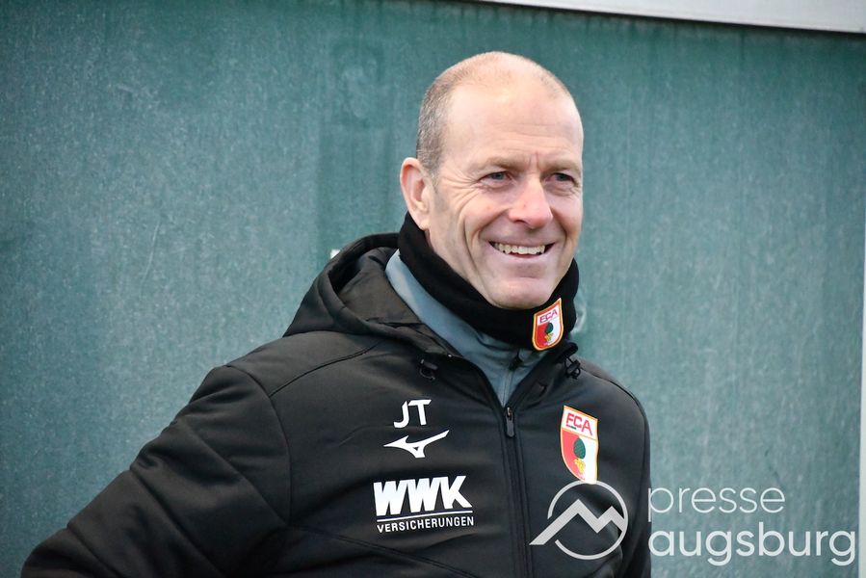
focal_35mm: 292
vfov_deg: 4.7
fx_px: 7038
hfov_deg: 7.0
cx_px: 433
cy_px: 289
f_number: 8
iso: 16000
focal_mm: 195
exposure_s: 1/640
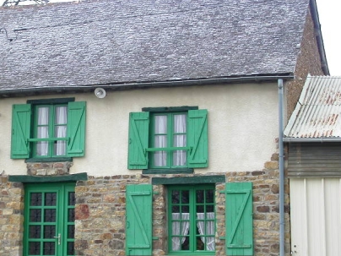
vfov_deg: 14.4
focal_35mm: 103
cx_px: 78
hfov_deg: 18.9
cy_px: 125
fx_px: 1015
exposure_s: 1/99.7
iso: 100
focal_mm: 12.7
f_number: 3.5
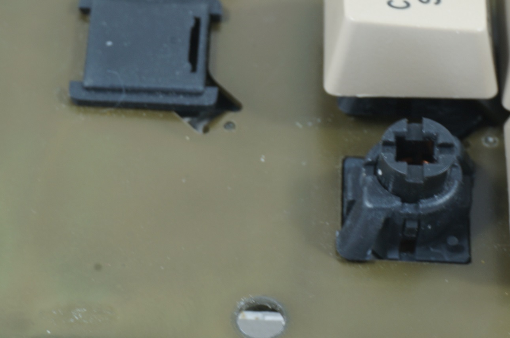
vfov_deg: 12.2
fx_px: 1585
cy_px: 123
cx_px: 361
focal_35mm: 112
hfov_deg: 18.2
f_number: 13
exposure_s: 1/1.25
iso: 200
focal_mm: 50
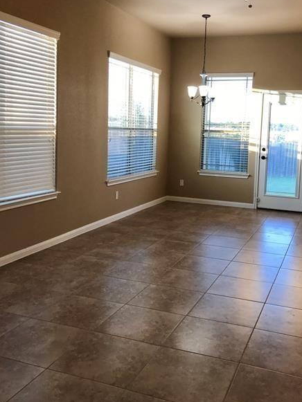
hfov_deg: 38.6
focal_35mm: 37
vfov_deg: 50.0
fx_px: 430
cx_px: 166
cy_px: 173
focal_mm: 3.99
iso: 32
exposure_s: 1/60
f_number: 1.8
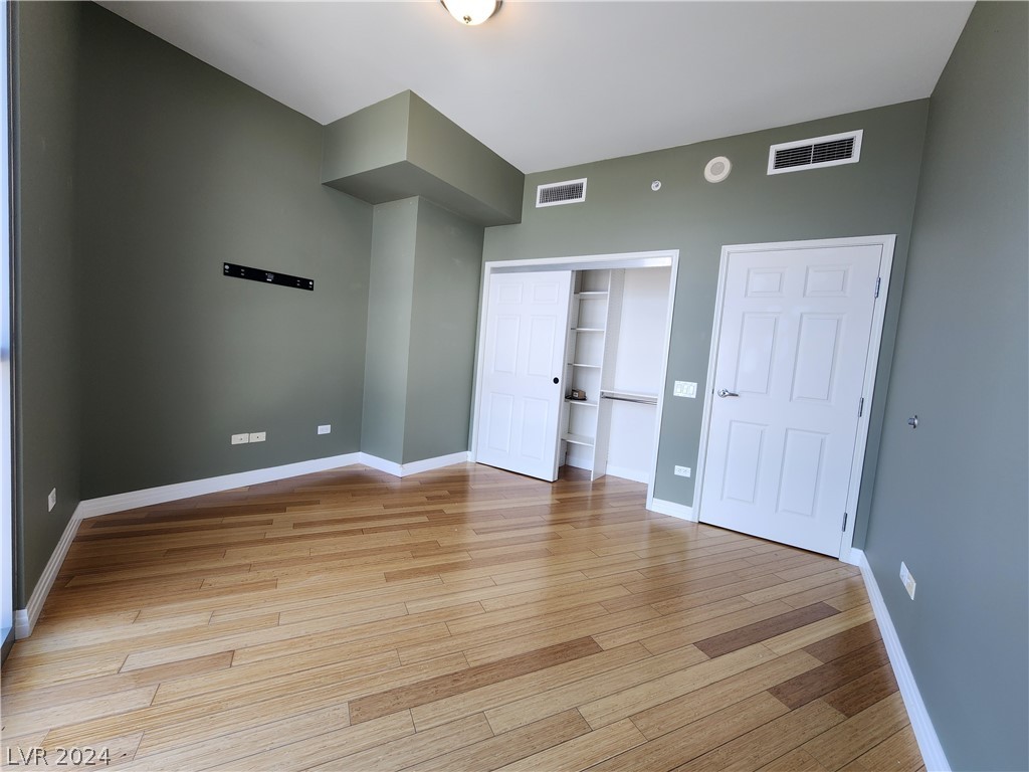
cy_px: 386
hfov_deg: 106.2
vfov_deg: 89.9
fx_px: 386
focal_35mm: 13
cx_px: 514
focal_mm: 2.2
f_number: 2.2
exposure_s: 1/60.2
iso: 80
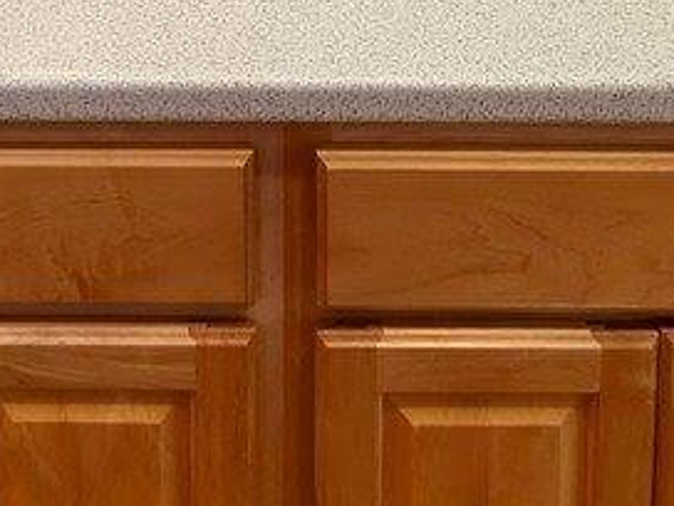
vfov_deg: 20.6
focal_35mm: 49
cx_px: 213
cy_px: -407
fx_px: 954
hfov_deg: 38.4
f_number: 1.9
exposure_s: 1/60
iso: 160
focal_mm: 2.2
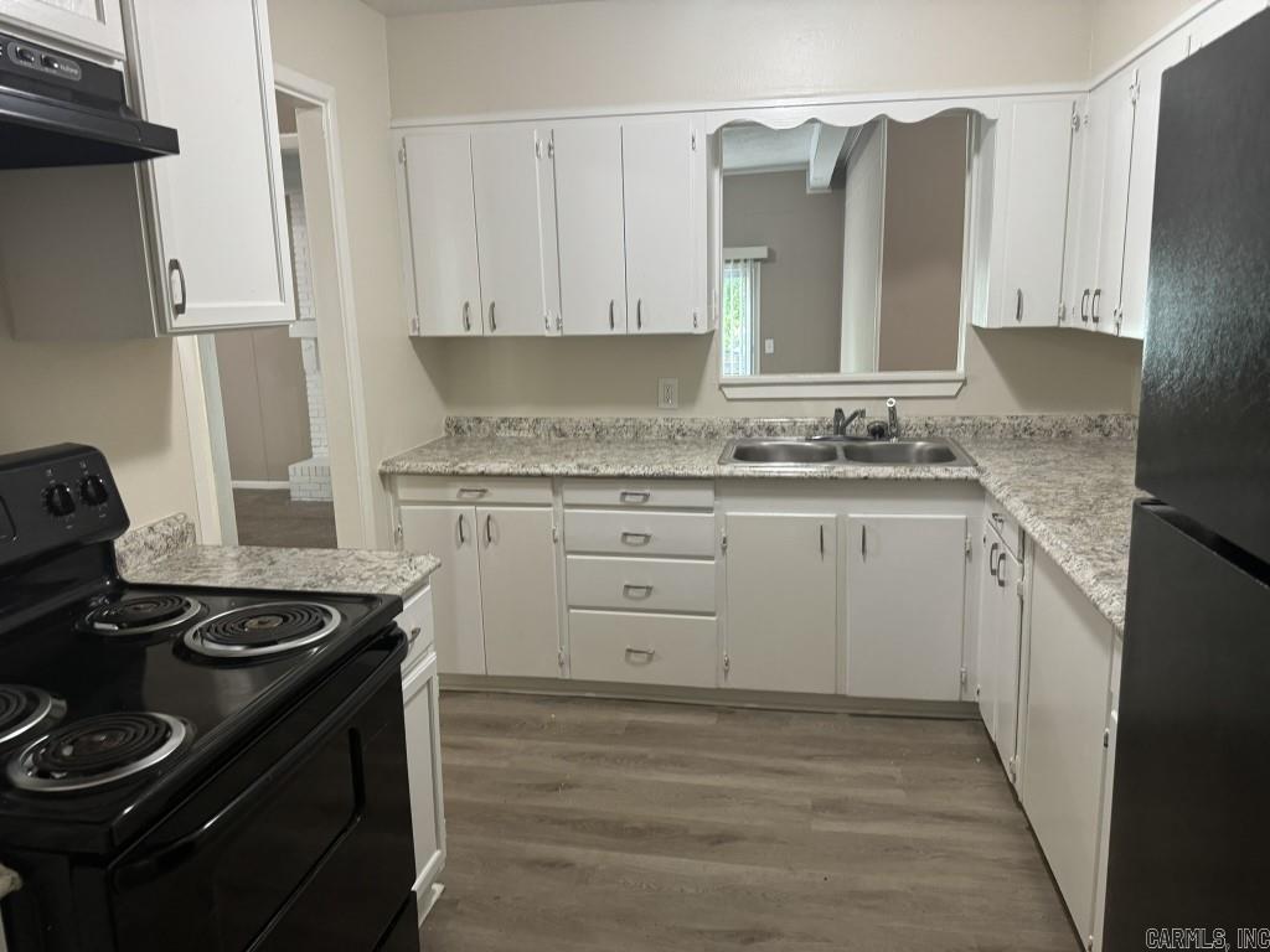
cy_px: 476
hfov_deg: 71.6
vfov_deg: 56.8
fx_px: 881
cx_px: 635
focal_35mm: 24
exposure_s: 1/60
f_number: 1.78
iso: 400
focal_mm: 6.76
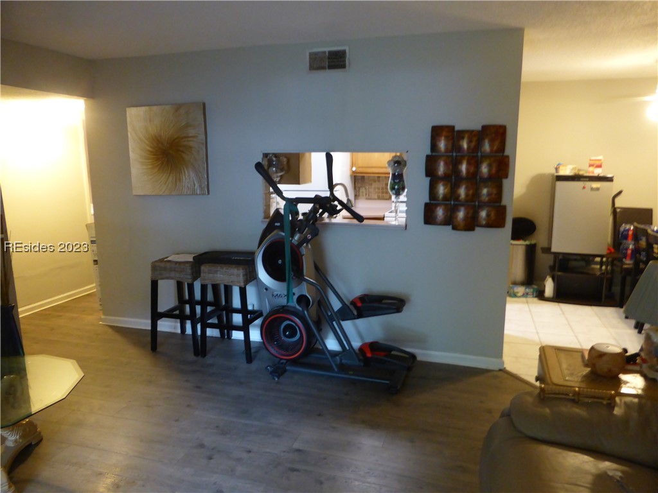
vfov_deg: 54.9
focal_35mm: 25
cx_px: 329
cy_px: 246
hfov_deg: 69.4
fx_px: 475
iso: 400
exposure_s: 1/8
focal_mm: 4.3
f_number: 3.3
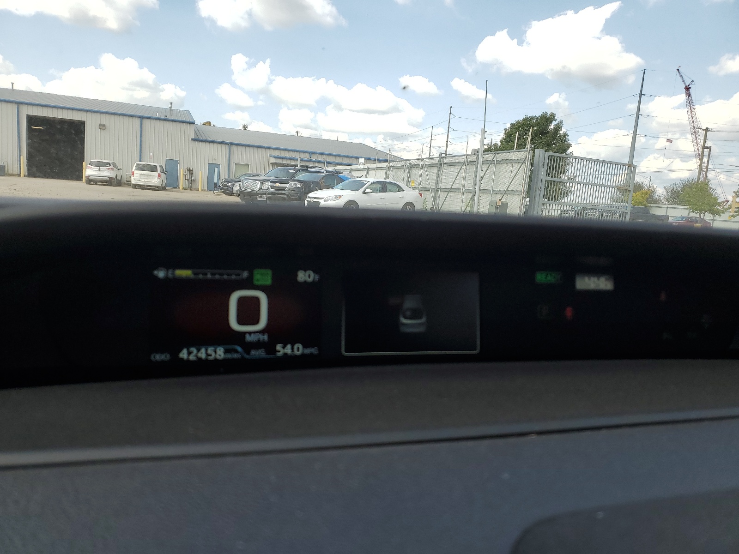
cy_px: 277
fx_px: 555
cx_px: 370
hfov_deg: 67.3
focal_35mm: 26
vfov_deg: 53.1
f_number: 1.5
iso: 50
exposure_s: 1/1250
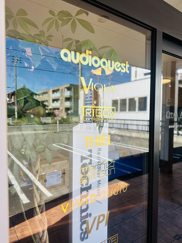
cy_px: 122
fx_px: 168
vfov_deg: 71.6
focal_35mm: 24
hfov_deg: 56.8
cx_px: 91
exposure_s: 1/1157
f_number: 1.78
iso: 80
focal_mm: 6.86
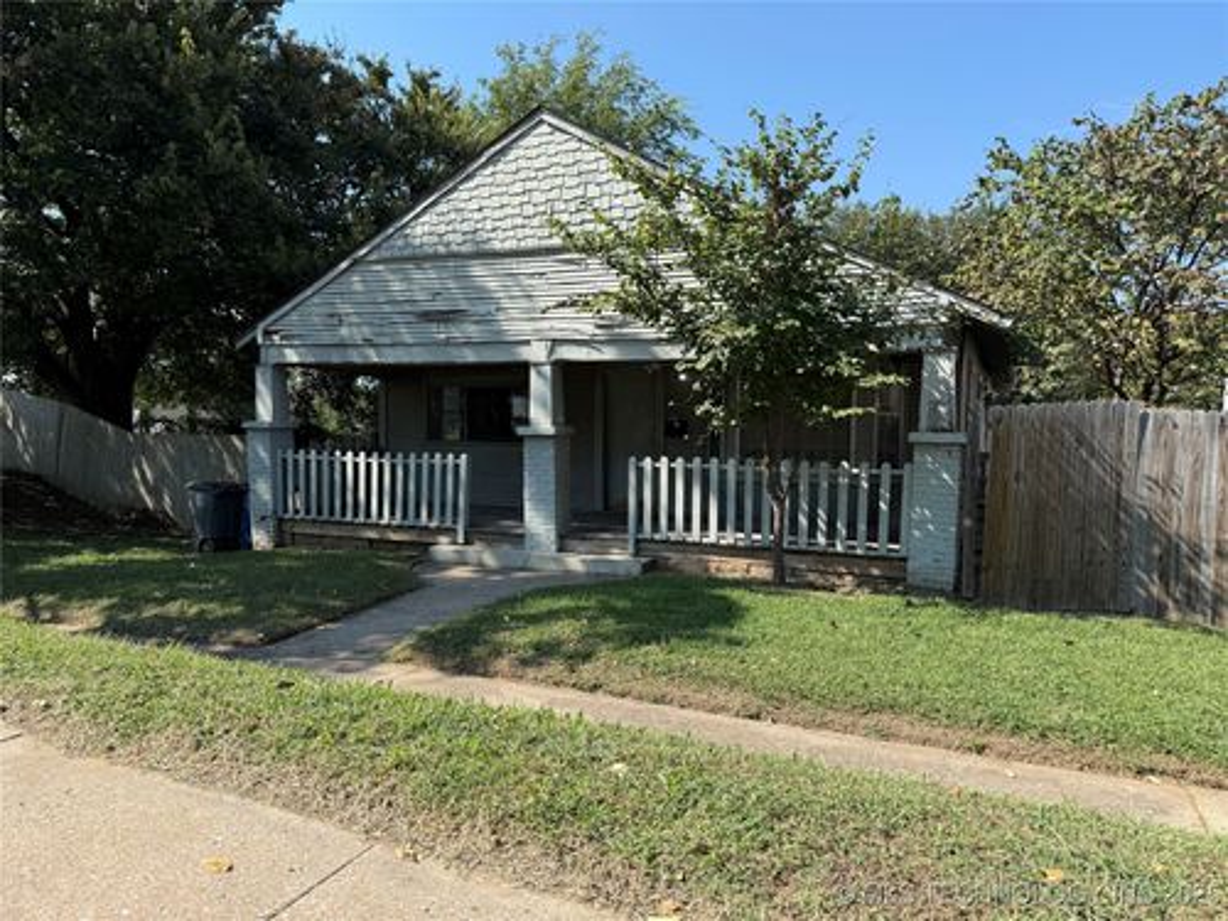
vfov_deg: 56.8
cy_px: 460
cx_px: 614
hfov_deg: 71.6
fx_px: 851
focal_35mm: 24
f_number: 1.78
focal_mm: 6.76
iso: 100
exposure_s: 1/3425
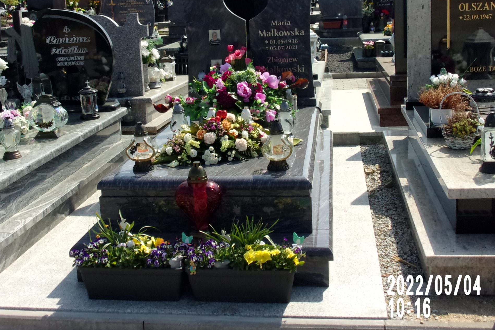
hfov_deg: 38.9
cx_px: 242
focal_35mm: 51
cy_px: 100
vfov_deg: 26.3
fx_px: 701
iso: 200
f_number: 11.8
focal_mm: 6.4
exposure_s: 1/220
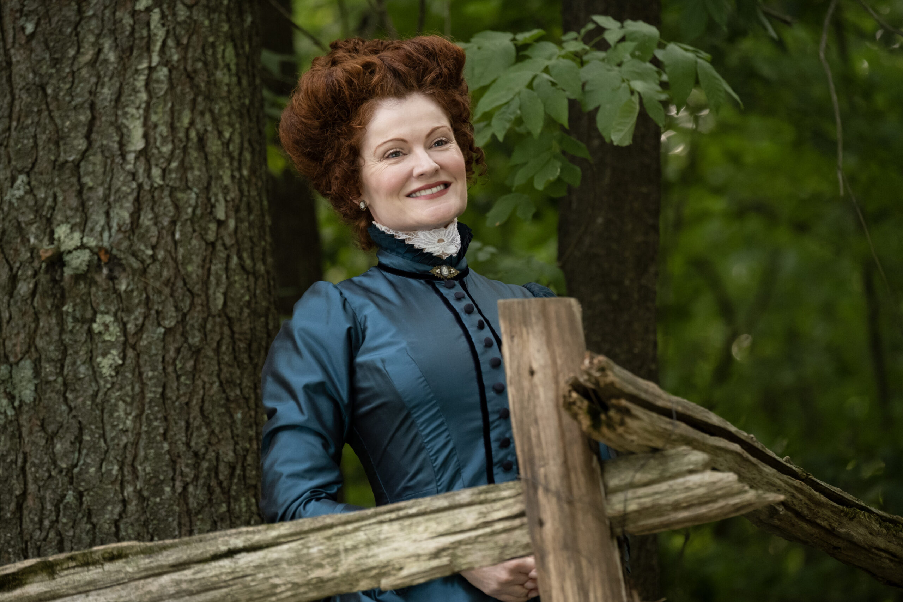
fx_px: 4866
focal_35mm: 194
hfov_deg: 10.6
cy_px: 301
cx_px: 452
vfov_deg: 7.1
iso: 1600
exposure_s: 1/500
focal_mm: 129.2
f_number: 3.2
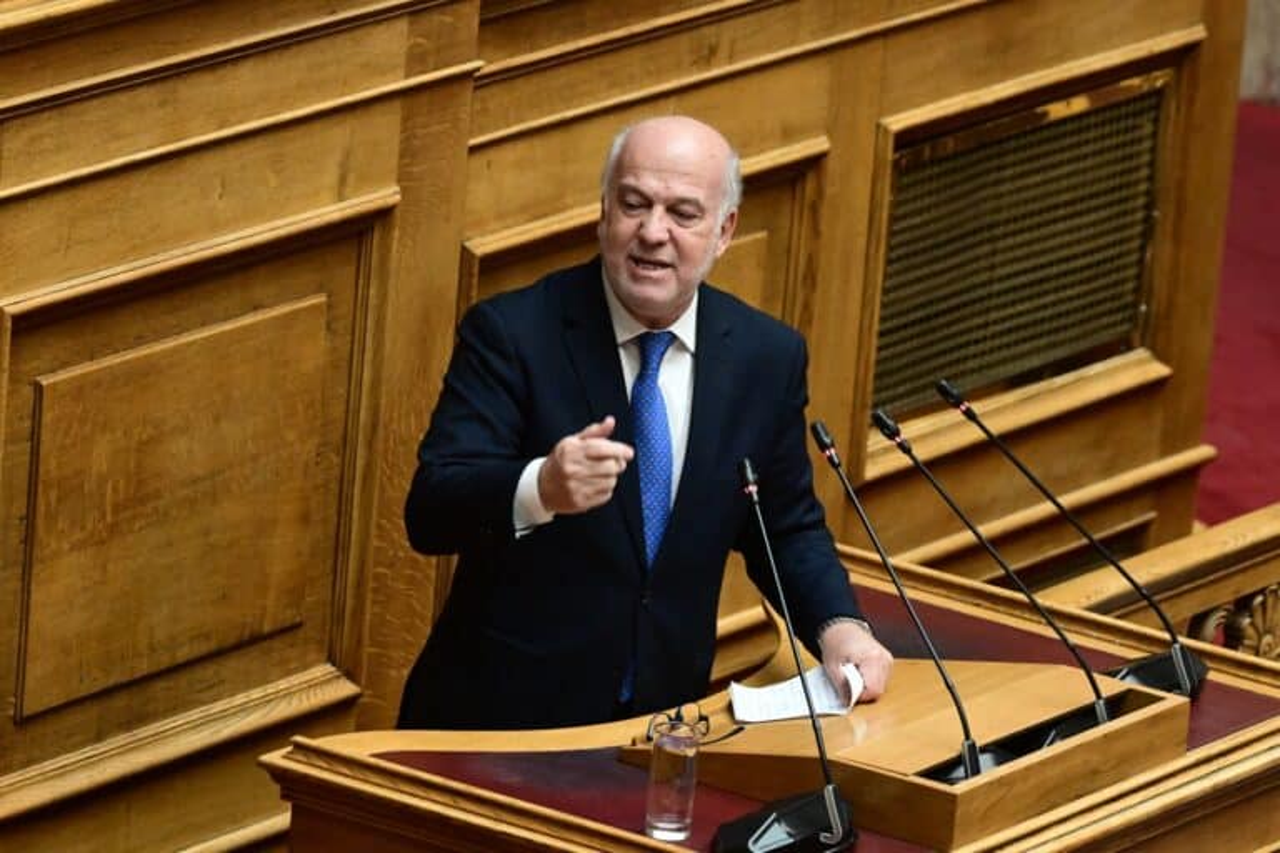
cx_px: 640
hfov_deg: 6.9
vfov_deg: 4.6
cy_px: 426
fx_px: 10666
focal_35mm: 300
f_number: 5
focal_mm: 200
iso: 5000
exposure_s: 1/500
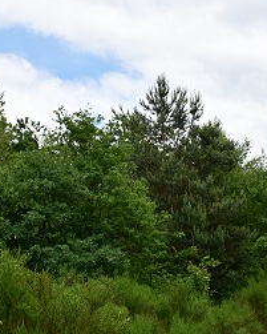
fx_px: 731
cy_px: 238
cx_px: 169
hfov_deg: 20.7
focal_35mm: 74
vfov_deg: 25.5
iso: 200
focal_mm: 22
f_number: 8
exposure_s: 1/500
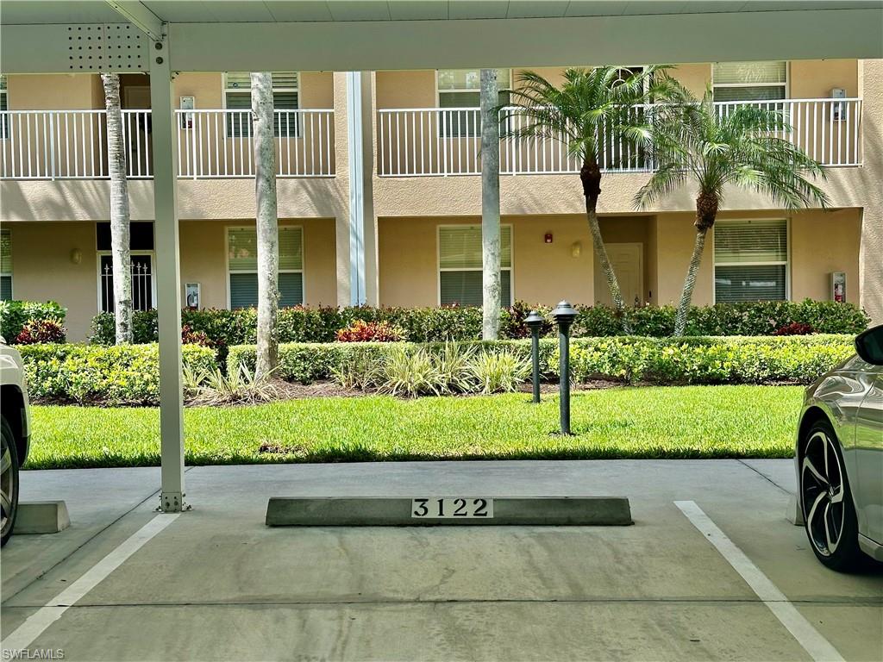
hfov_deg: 39.7
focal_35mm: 48
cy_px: 331
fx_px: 1224
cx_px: 442
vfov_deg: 30.3
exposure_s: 1/1613
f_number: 1.78
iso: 64
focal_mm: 6.86
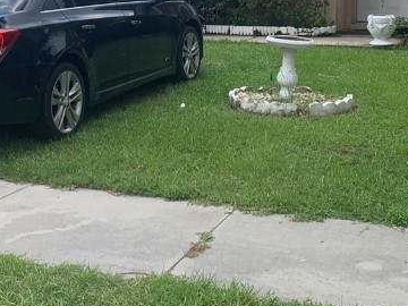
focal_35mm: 74
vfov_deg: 19.3
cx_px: 179
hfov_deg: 26.3
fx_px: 872
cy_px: -5
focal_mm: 4.25
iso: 25
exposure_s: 1/1447
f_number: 1.8
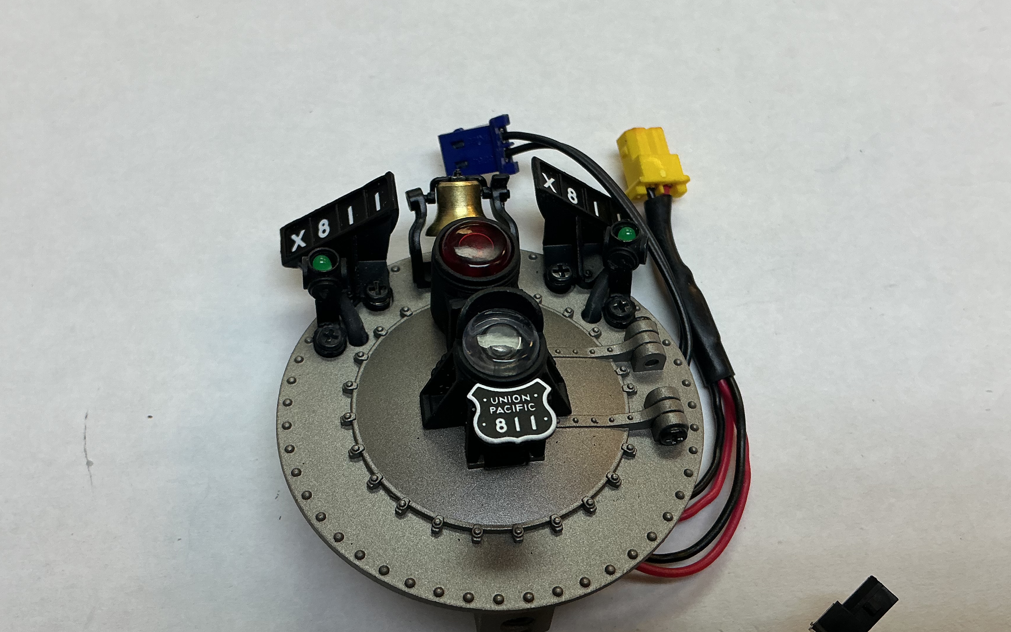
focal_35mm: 36
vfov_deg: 35.3
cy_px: 322
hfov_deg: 54.0
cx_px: 486
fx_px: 992
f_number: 1.8
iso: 40
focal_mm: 3
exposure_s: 1/120
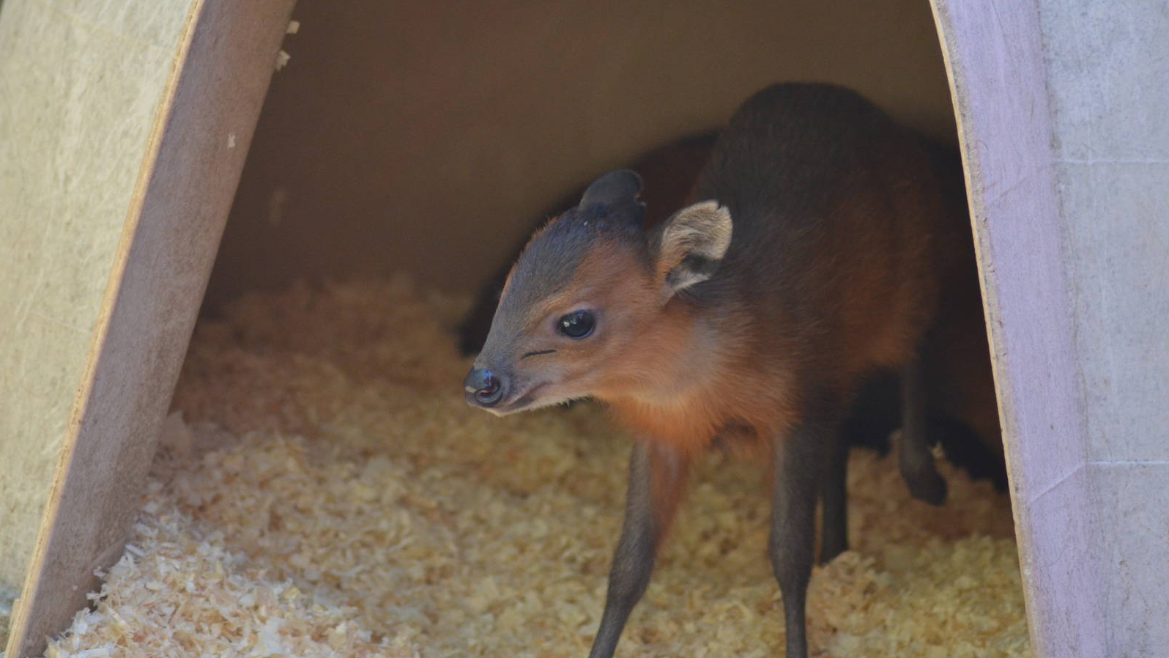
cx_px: 584
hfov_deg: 5.5
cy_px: 376
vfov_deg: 3.1
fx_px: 12183
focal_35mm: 393
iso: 1600
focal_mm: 250
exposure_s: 1/500
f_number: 5
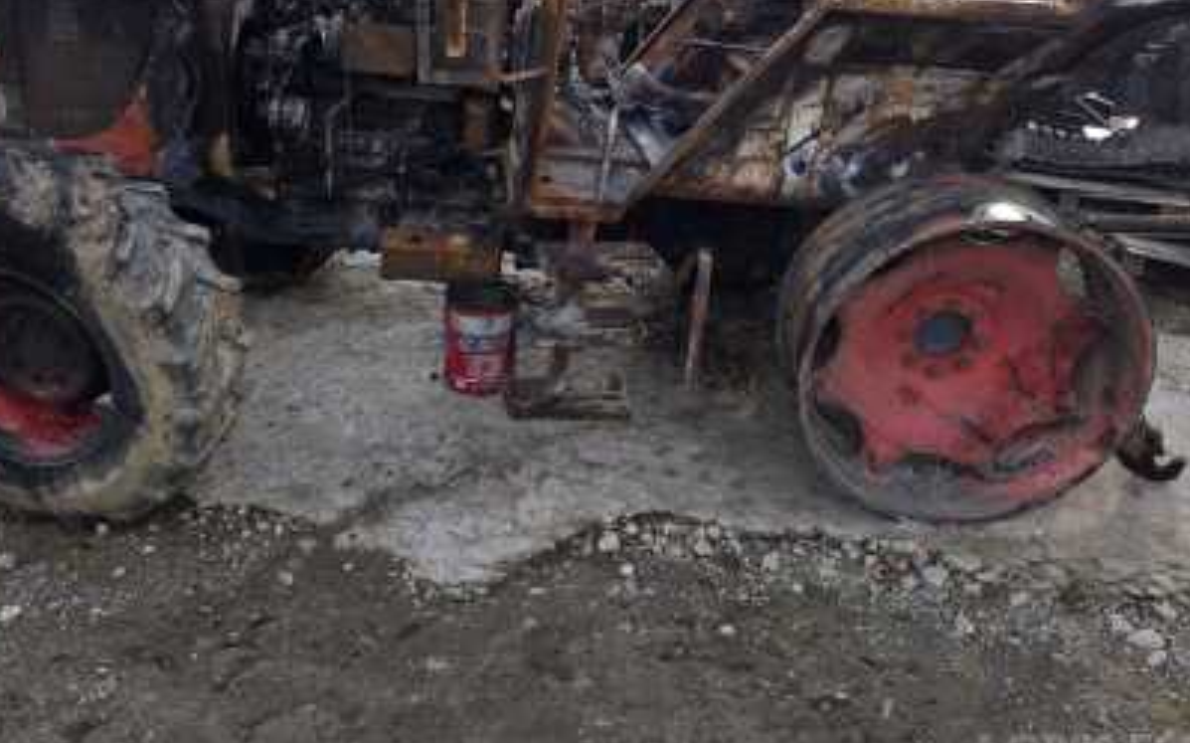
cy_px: 255
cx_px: 573
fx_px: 1070
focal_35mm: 33
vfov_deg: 37.9
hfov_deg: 58.1
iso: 12
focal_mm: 6.3
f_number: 1.7
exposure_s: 1/199
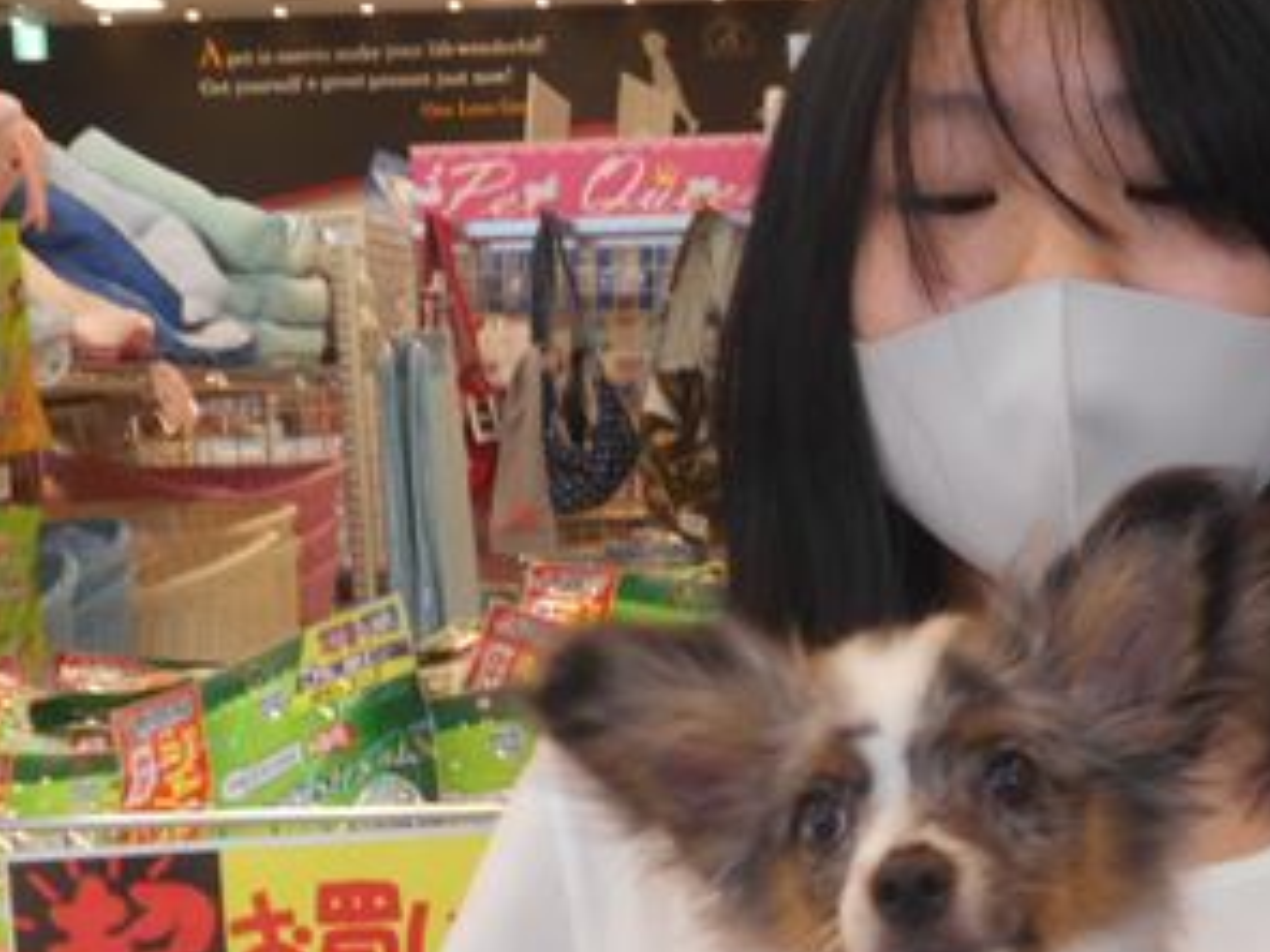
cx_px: 1068
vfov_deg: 18.5
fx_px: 2898
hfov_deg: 24.2
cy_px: 729
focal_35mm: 79
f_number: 3.9
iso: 110
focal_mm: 6.7
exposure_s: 1/30
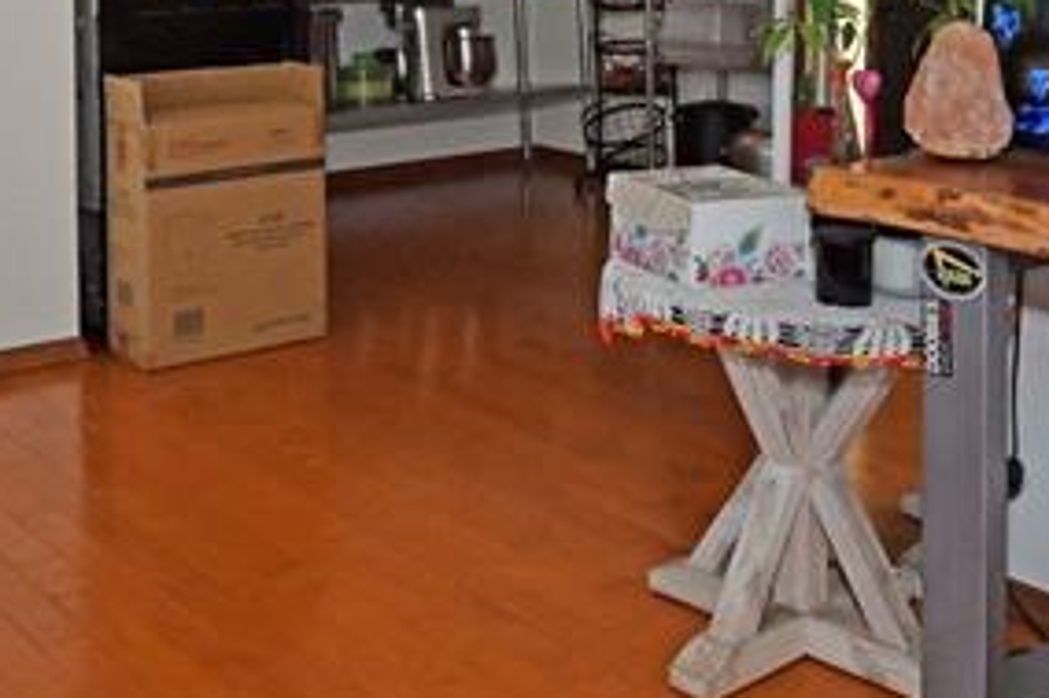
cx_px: 395
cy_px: -89
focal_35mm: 54
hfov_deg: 36.7
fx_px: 1573
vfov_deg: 23.4
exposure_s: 1/160
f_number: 13
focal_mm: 15
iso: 1250
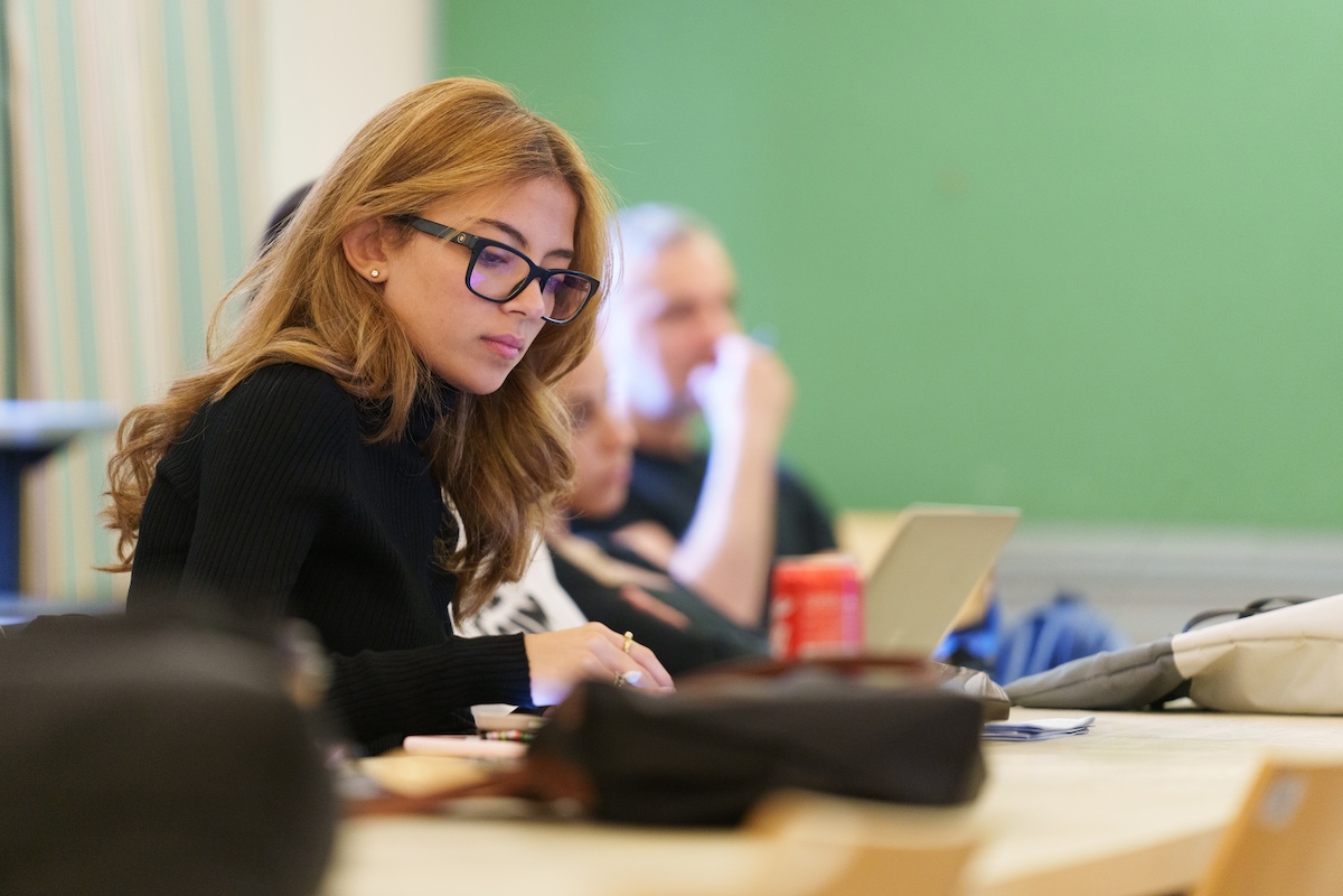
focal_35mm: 194
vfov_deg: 7.1
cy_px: 448
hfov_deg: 10.6
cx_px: 672
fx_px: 7237
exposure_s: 1/160
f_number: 2.8
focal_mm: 194
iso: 2000
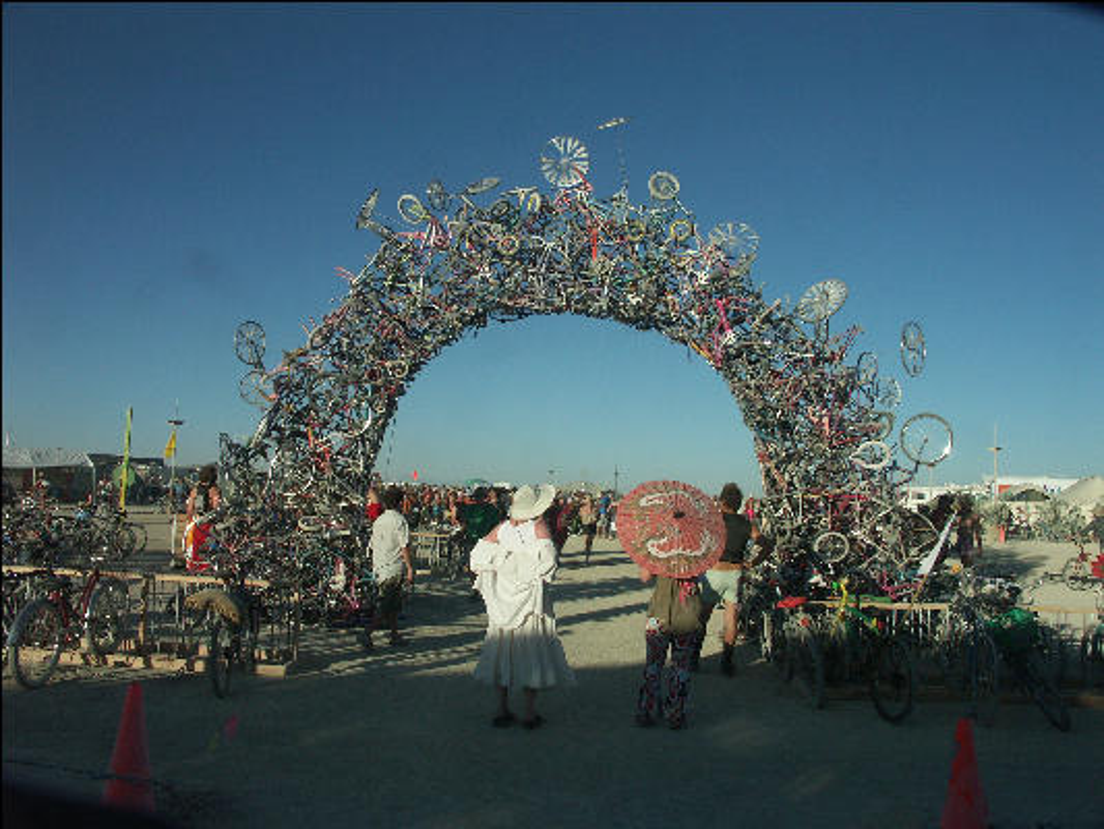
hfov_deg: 63.4
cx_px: 552
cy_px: 414
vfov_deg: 49.8
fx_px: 893
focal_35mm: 28
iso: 100
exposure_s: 1/640
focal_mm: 7.21
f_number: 8
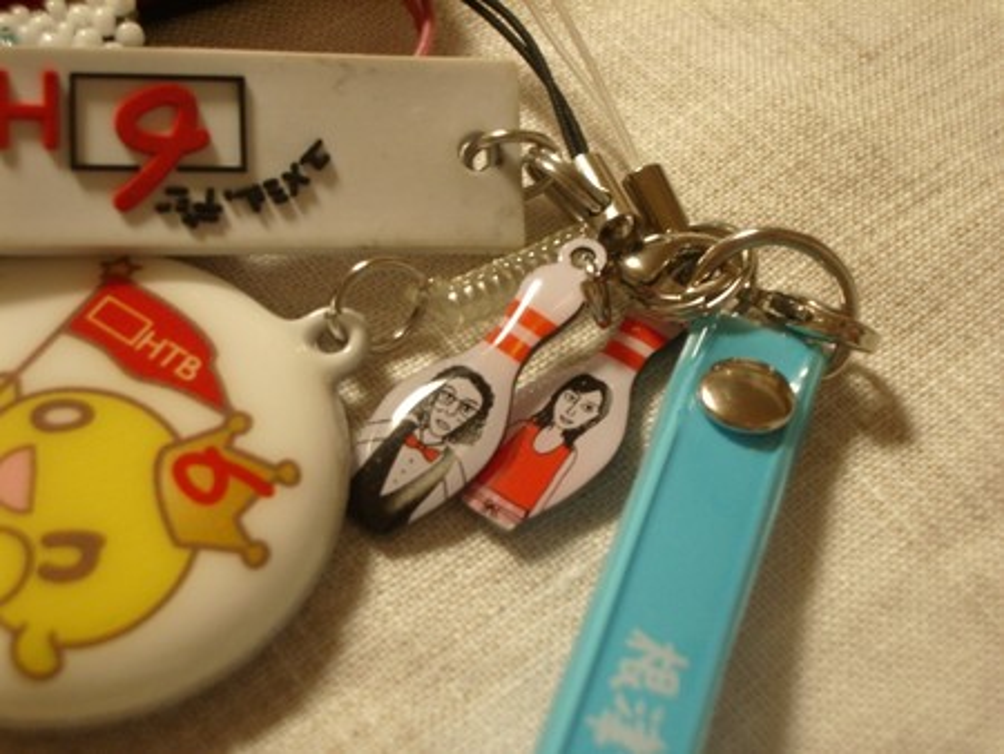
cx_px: 502
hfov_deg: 31.2
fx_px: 1799
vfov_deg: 23.7
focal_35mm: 62
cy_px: 377
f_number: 3.5
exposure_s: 1/8
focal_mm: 10.2
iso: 200
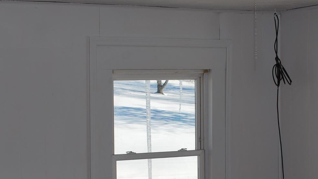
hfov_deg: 25.0
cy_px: 126
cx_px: 168
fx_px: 717
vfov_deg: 14.2
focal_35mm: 85
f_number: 8
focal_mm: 26
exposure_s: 1/200
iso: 100
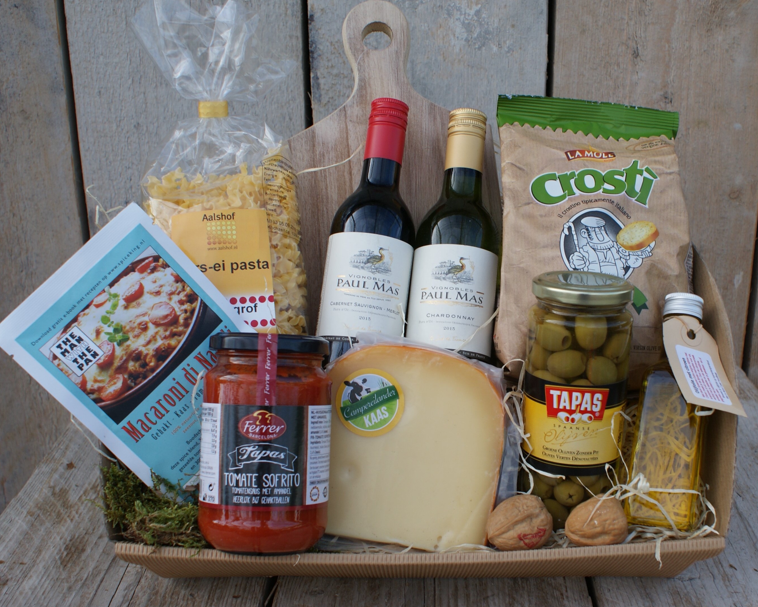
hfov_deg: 47.9
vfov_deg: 39.2
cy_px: 298
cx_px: 404
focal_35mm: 38
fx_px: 852
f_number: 5.6
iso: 100
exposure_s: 1/160
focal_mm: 22
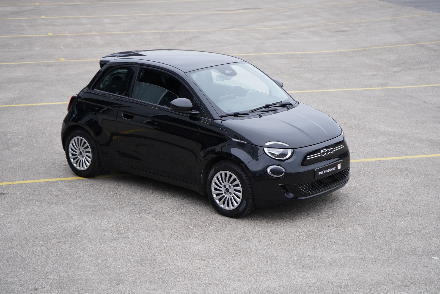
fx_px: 855
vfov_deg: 19.5
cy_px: 147
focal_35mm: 70
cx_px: 220
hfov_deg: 28.8
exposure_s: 1/160
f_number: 5.6
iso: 500
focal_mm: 70
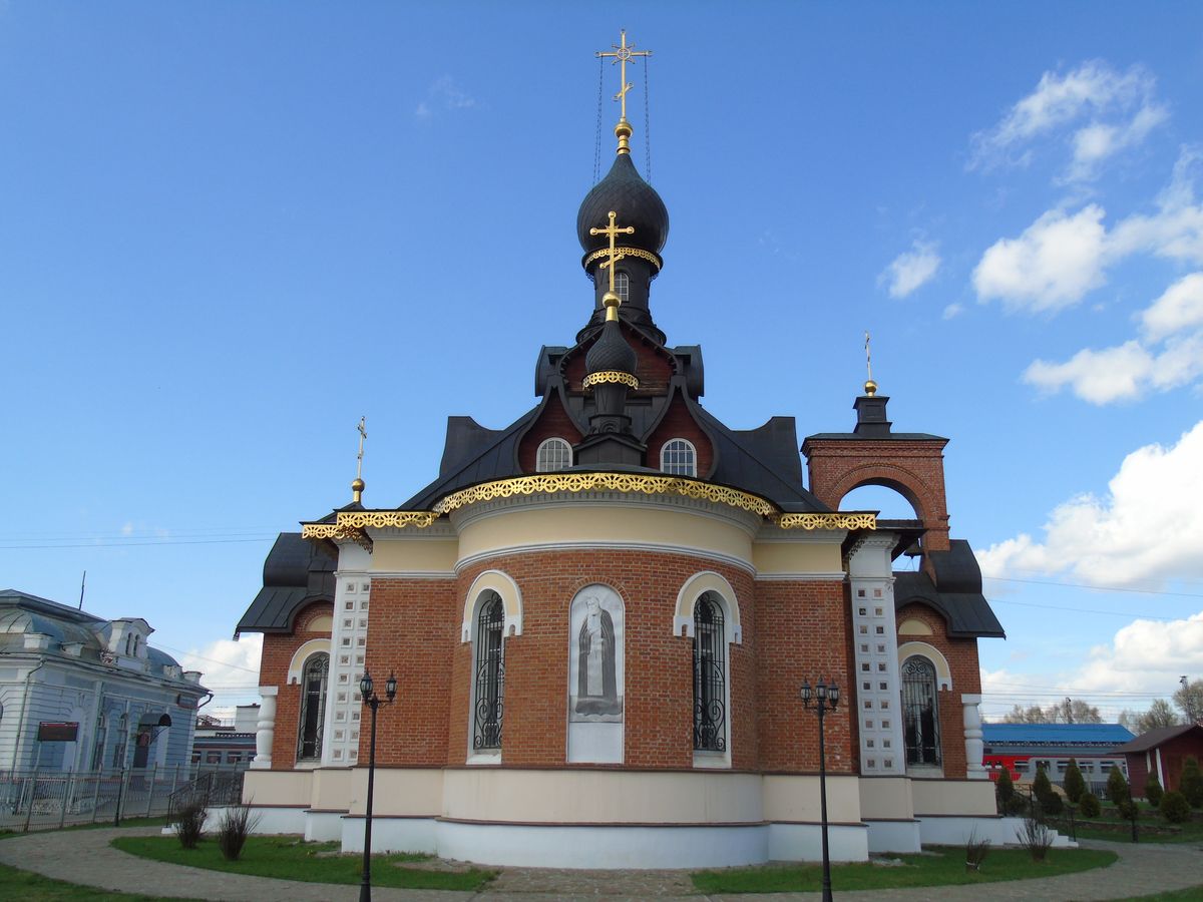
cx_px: 602
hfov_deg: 61.7
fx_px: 1008
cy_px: 451
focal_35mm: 29
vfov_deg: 48.2
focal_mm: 5.2
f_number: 3.6
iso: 80
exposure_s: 1/640
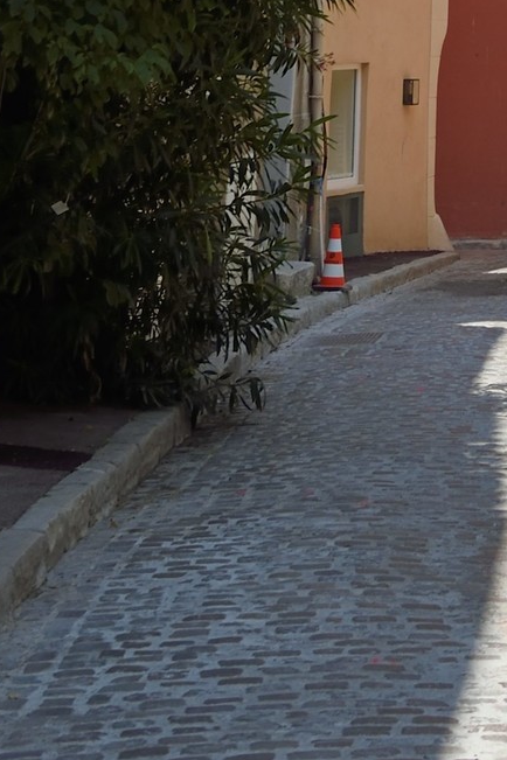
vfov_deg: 15.0
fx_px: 2493
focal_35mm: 118
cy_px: -621
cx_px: 619
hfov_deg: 11.4
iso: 200
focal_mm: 32
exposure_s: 1/400
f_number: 9
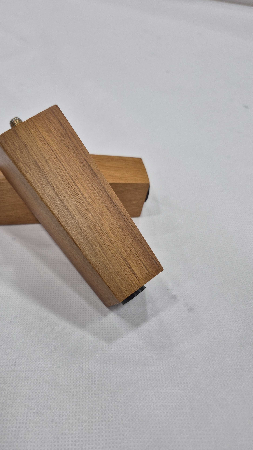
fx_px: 310
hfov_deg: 43.6
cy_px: 229
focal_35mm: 26
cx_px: 79
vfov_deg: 71.9
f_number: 1.8
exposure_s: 1/180
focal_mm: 5.4
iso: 200
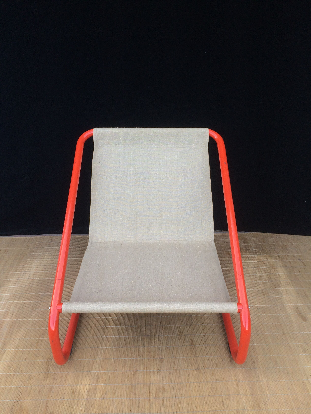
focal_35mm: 29
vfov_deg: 61.7
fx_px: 347
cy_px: 207
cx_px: 156
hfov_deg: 48.2
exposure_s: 1/100
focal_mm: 4.15
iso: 50
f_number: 2.2
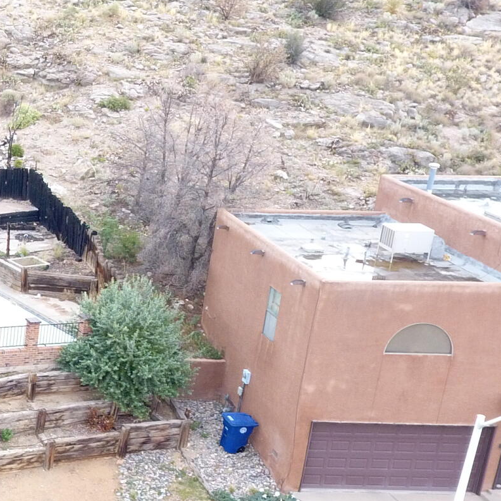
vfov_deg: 25.6
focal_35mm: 67
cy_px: 345
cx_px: -233
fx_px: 1097
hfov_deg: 21.8
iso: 123
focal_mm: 3.61
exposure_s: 1/50
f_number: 2.8
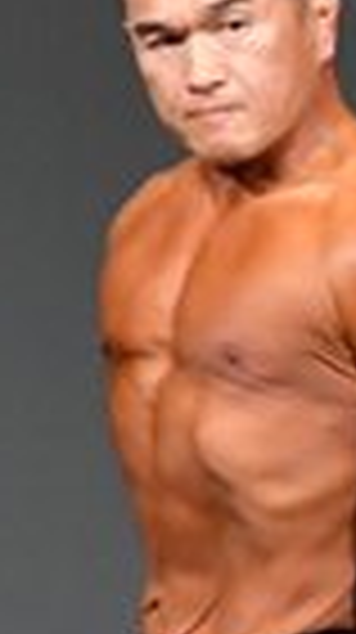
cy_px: 674
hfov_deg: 0.7
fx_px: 30550
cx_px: 1255
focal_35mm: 1815
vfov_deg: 1.2
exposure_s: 1/400
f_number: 5.6
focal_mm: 210
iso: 5000
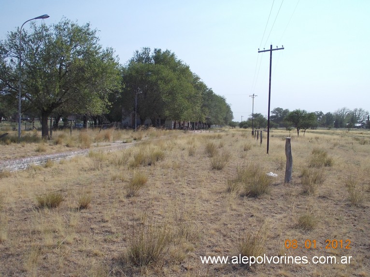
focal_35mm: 38
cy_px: 138
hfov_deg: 49.0
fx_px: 406
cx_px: 185
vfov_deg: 37.7
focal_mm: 5.3
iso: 80
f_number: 6.2
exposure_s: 1/320
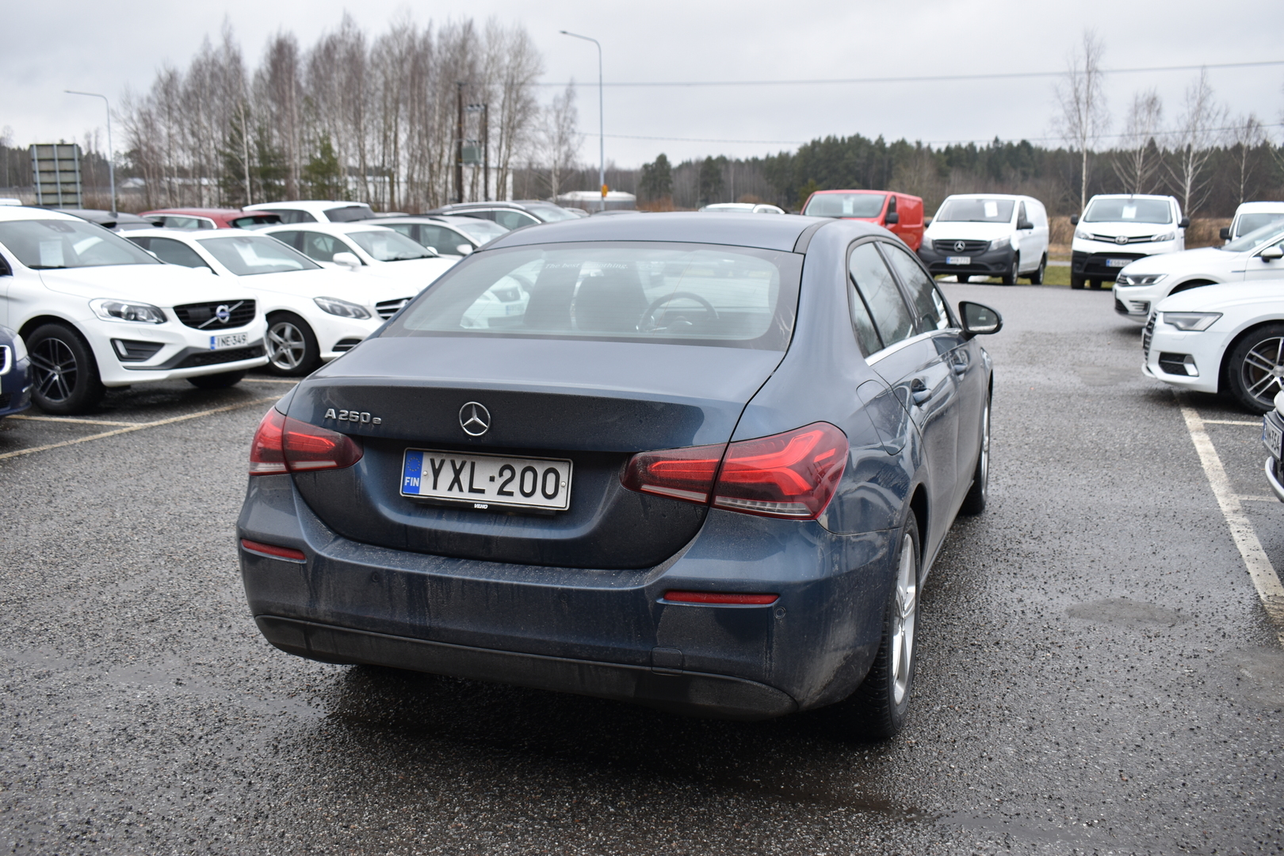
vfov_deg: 40.0
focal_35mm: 33
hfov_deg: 57.2
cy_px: 428
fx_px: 1177
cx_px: 642
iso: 200
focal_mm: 22
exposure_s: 1/180
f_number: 5.6
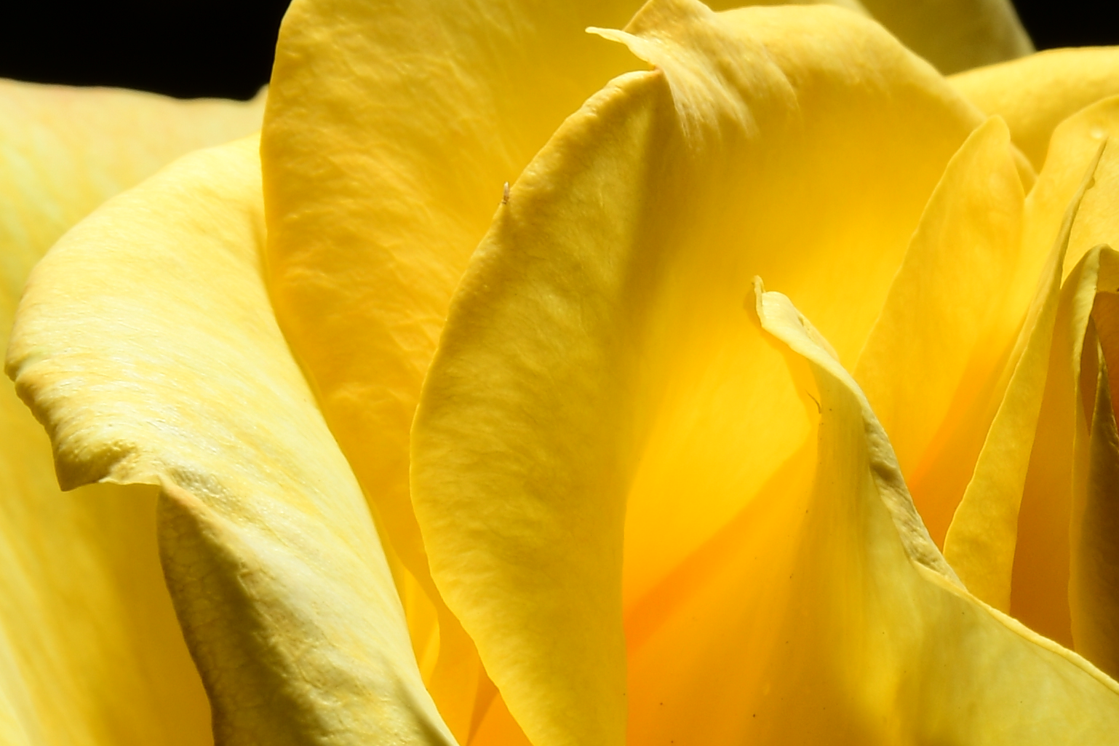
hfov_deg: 6.5
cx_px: 1059
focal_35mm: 315
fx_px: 9790
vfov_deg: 4.4
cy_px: 686
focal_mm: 58
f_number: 16
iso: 100
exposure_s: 1/125
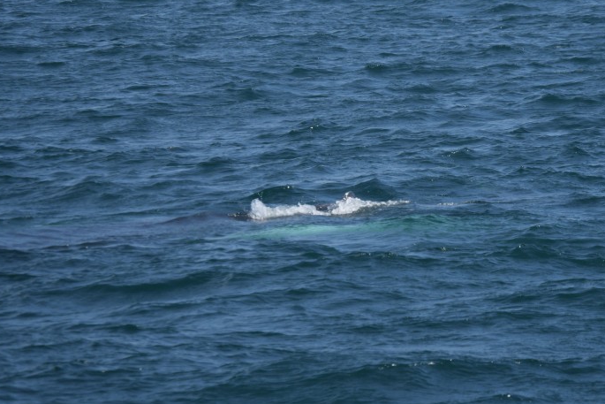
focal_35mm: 414
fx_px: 6955
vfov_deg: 3.3
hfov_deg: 5.0
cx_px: 381
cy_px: 154
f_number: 5.6
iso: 200
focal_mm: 175
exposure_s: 1/1600
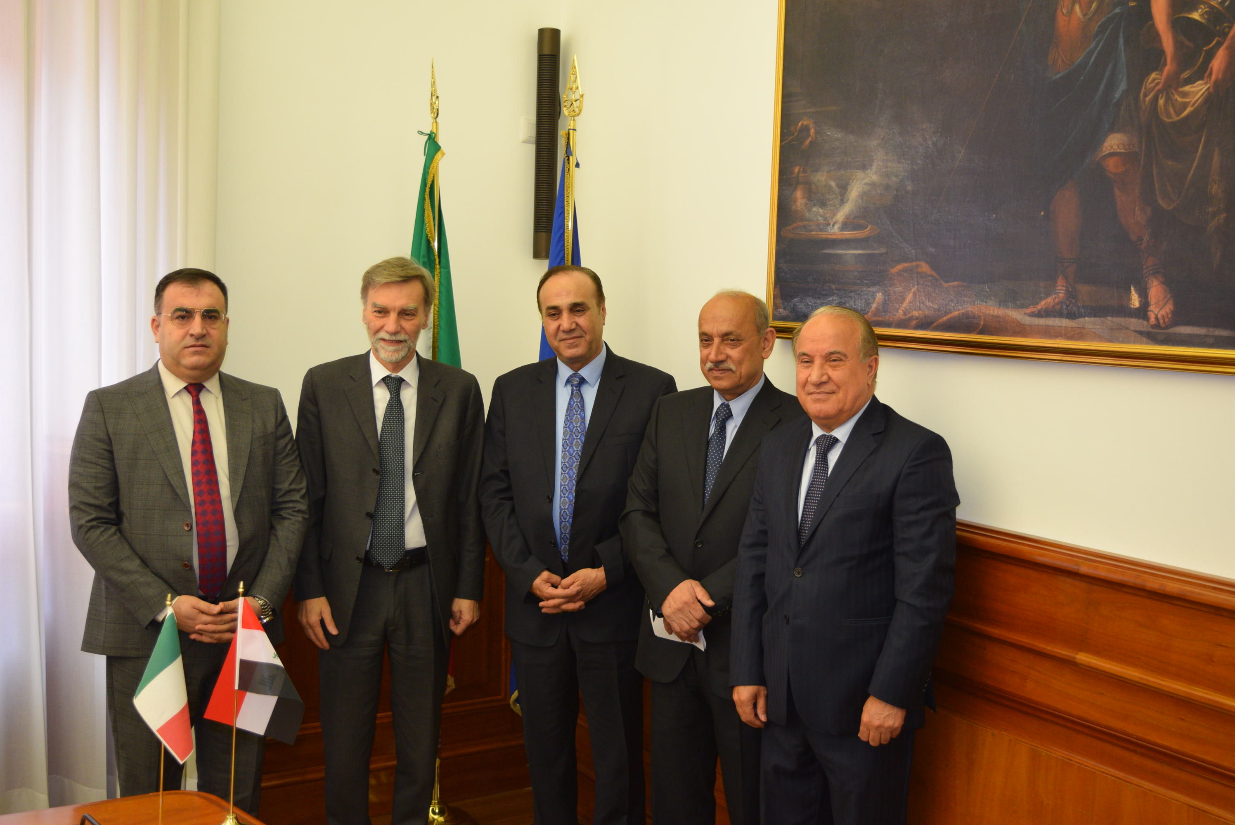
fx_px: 1442
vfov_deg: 31.9
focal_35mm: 42
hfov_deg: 46.4
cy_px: 412
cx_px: 618
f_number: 4.2
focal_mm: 28
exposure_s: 1/80
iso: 800
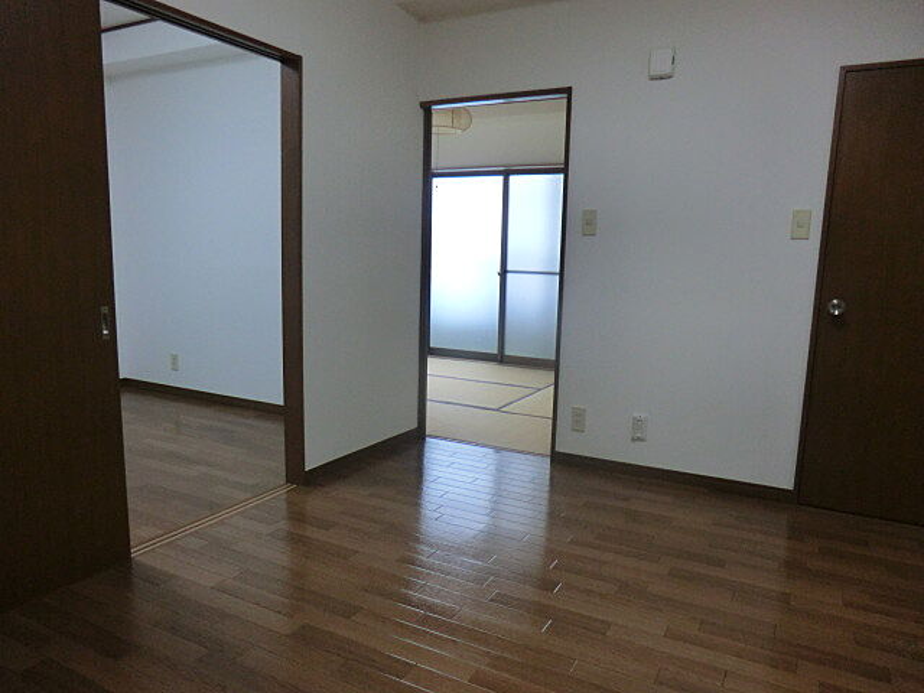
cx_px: 462
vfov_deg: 56.8
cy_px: 346
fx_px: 641
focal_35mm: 24
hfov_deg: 71.6
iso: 250
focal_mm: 4.3
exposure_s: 1/60
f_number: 3.2
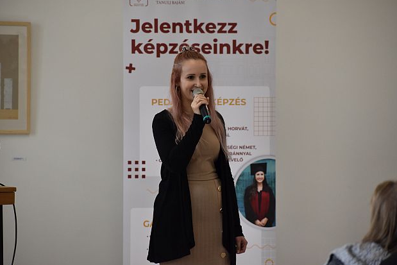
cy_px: 133
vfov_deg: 6.3
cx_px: 203
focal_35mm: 217
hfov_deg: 9.5
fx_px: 2393
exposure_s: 1/250
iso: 1000
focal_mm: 140
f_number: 4.8
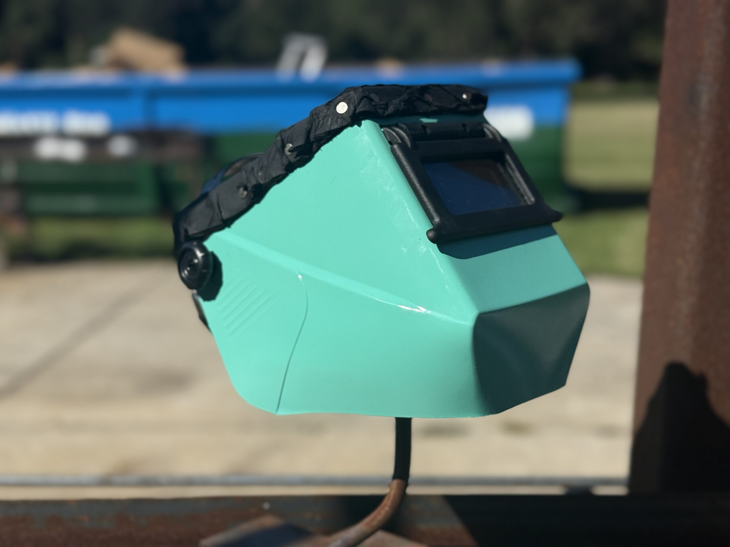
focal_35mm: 48
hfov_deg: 39.7
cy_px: 274
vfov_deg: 30.3
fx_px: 1012
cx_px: 365
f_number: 1.78
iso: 50
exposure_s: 1/11364
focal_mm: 6.76
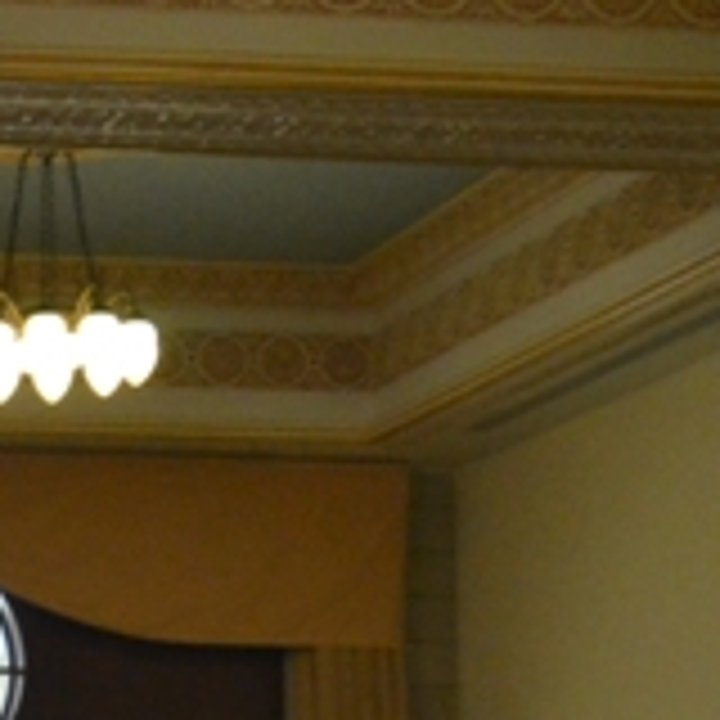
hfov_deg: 11.2
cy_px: 1125
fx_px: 3224
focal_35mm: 137
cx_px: -846
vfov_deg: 12.1
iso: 2000
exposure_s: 1/160
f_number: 6.3
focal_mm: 18
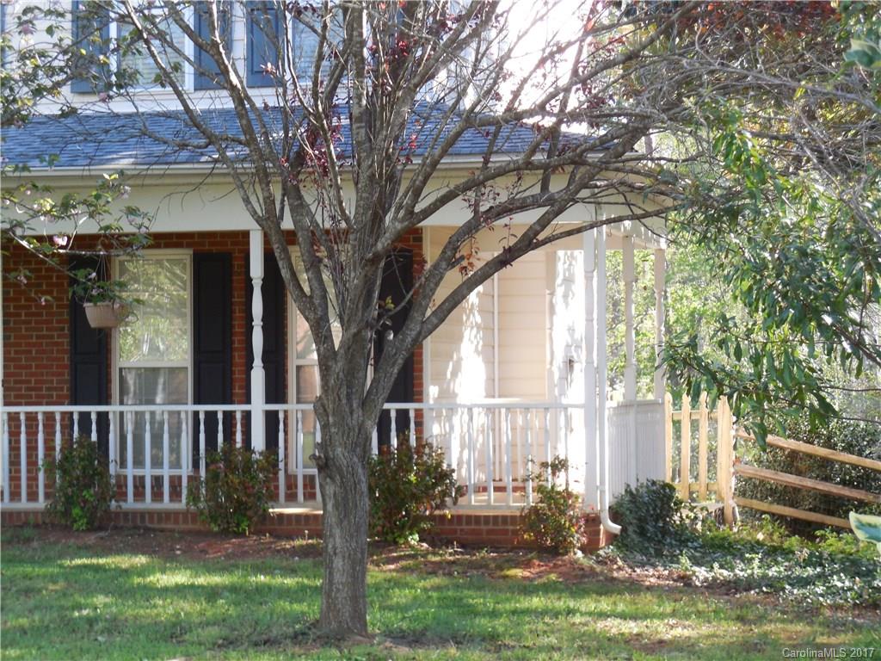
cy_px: 330
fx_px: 2392
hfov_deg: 20.9
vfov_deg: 15.7
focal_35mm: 94
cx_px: 440
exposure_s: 1/60
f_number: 4.7
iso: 200
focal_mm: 16.8
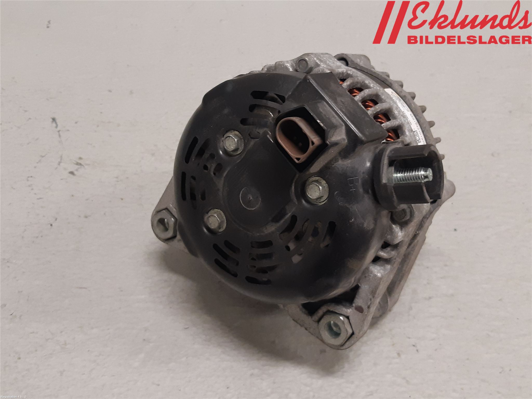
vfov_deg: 53.1
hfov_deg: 67.3
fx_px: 400
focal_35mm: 26
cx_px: 266
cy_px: 200
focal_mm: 3.93
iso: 160
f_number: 1.7
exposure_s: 1/50
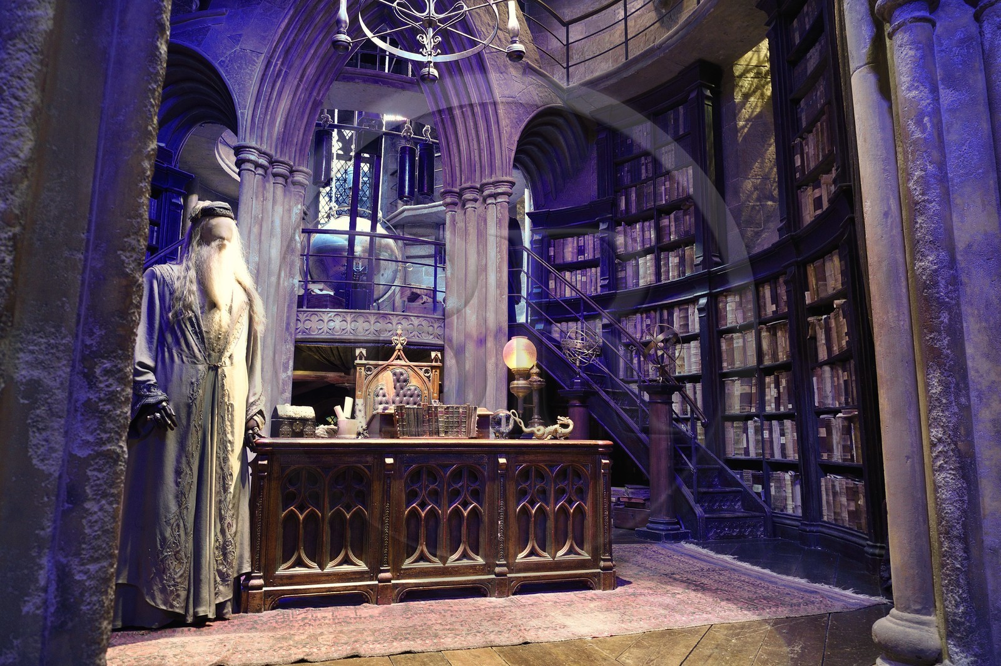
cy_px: 333
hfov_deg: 73.8
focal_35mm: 24
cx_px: 500
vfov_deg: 53.1
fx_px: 667
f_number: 6.3
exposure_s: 1/6
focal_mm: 24
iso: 1600
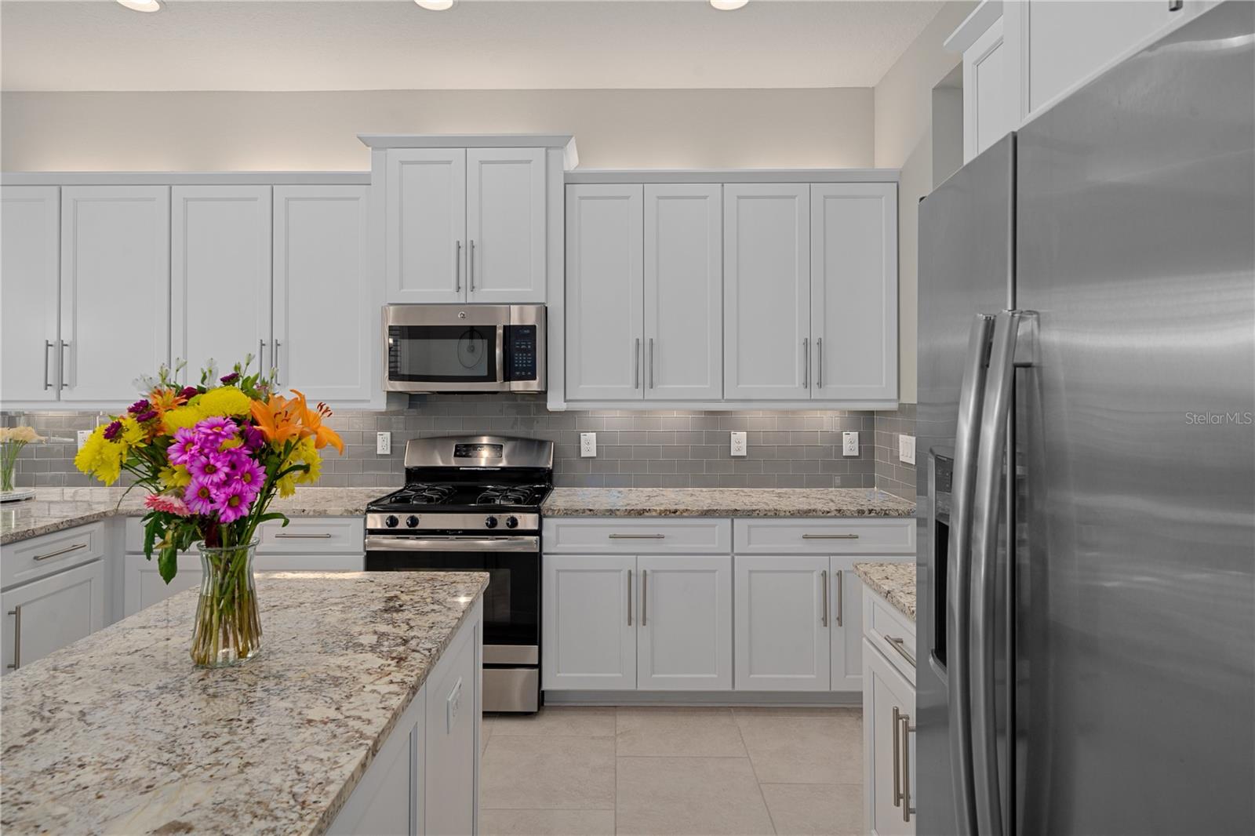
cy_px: 418
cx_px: 628
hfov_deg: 86.9
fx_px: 662
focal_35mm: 19
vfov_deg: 64.5
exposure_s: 1/10
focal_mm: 19
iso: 320
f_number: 9
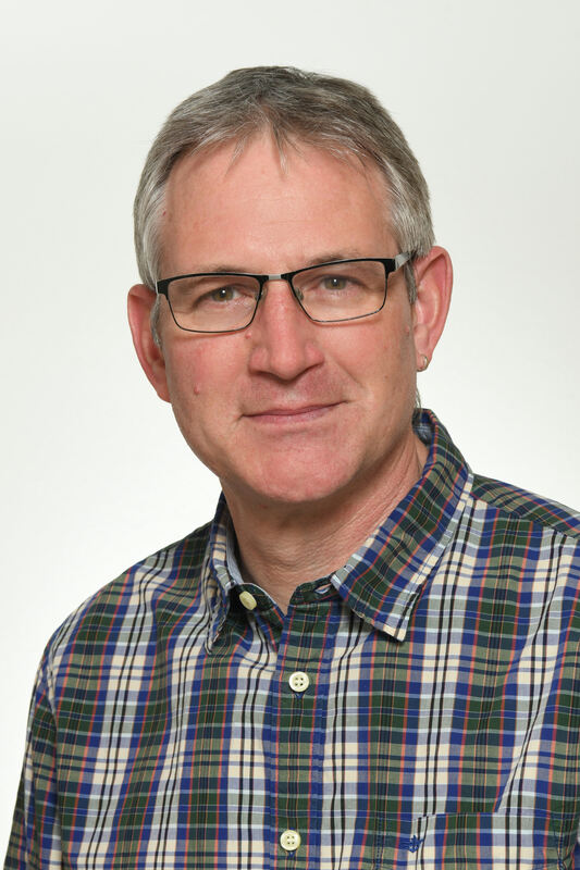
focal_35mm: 70
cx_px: 290
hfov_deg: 19.4
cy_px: 435
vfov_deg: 28.8
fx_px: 1692
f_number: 9
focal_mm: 70
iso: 200
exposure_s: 1/200
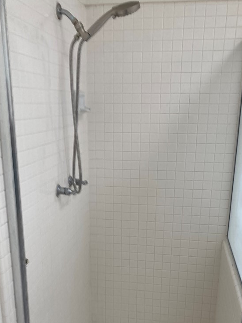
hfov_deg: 36.8
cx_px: 127
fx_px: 364
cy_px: 223
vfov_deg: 46.9
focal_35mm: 39
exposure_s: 1/60
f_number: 1.8
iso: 50
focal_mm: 3.99
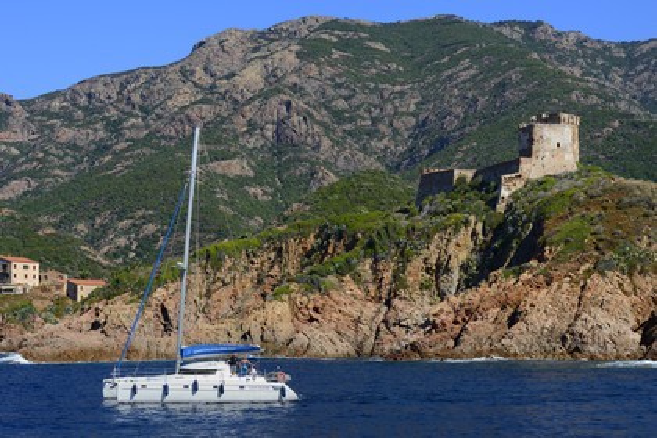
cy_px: 219
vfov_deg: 19.5
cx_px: 328
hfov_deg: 28.8
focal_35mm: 70
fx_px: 1277
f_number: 10
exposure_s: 1/500
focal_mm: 70
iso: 400
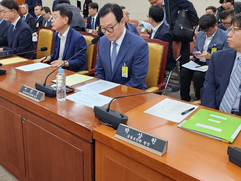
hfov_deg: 49.7
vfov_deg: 38.5
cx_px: 91
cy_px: 71
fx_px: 258
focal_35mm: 37
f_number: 1.8
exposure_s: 1/120
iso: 160
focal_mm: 6.4
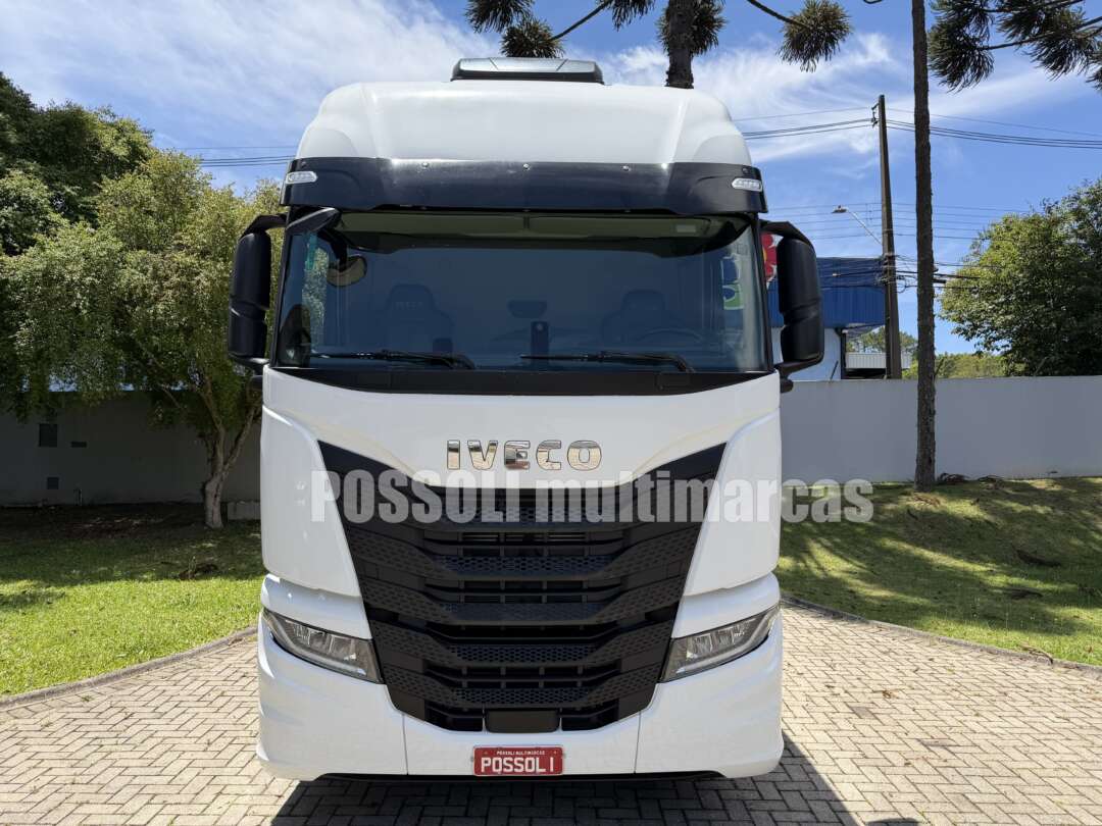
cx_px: 551
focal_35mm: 24
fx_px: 764
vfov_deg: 56.8
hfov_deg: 71.6
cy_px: 413
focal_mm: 6.76
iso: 80
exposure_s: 1/3145
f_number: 1.78
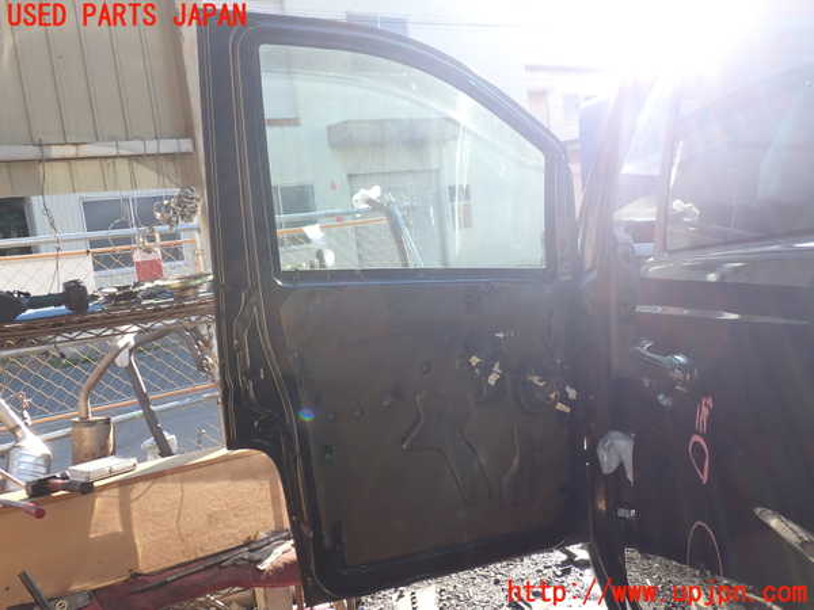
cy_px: 305
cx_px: 407
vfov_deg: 46.8
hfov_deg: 60.0
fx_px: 705
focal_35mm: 30
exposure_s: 1/200
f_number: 3.2
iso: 100
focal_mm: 5.4
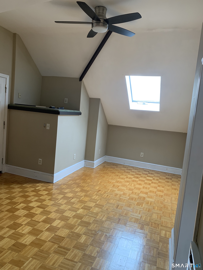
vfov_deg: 67.3
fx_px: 203
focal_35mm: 26
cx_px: 102
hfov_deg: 53.1
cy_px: 135
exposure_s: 1/67
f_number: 1.8
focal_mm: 4.25
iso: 100
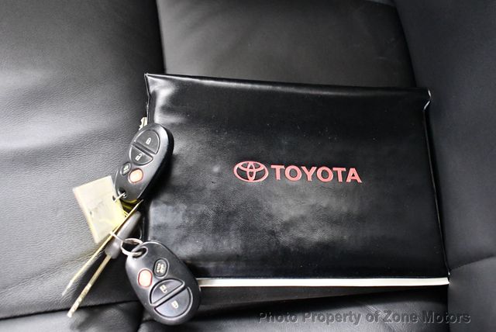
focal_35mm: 36
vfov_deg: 36.9
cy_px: 166
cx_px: 248
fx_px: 496
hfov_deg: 53.1
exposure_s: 1/60
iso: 6400
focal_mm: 18
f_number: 3.5
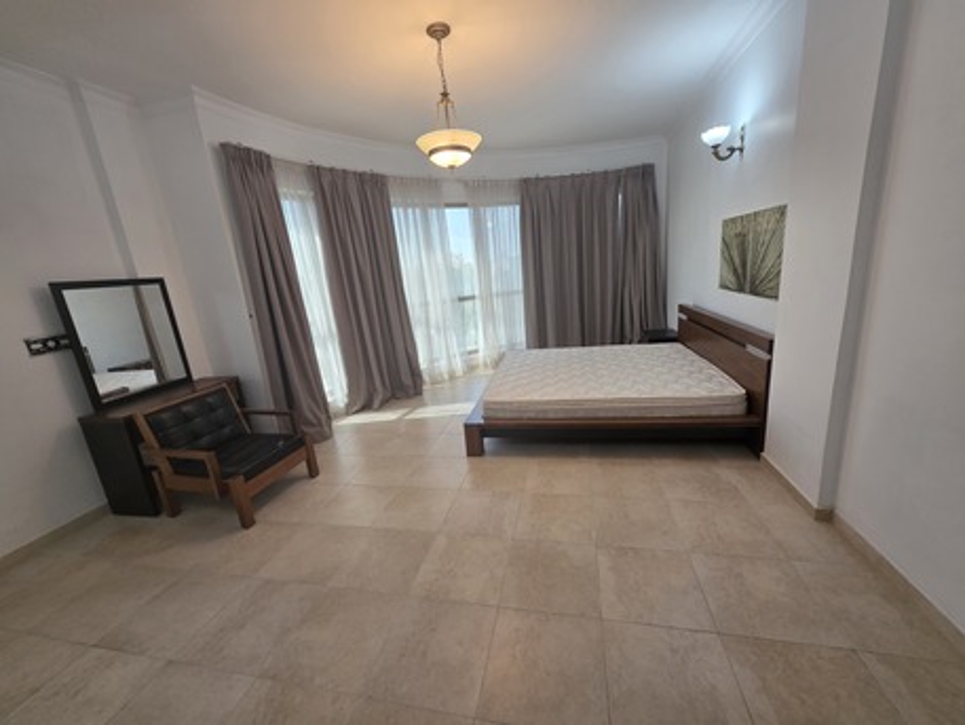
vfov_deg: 89.9
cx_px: 482
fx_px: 362
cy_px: 362
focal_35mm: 13
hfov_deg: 106.2
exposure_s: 1/100
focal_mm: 2.2
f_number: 1.9
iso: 160
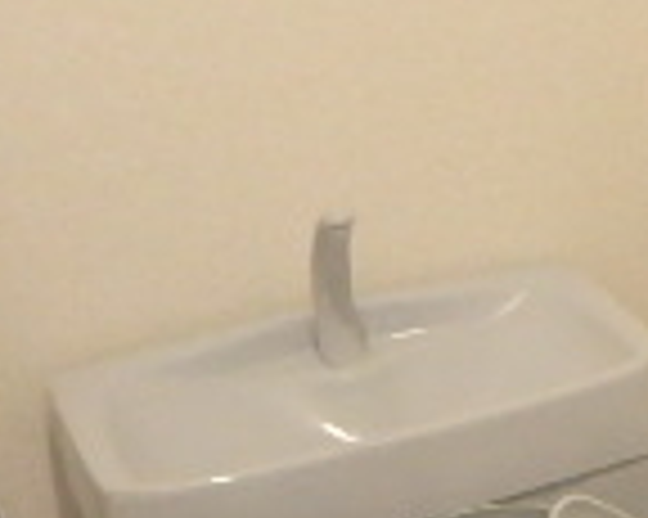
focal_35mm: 91
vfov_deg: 16.0
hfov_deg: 18.1
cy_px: 676
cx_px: 1040
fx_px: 1744
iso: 800
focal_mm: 3.7
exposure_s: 1/20
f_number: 3.5
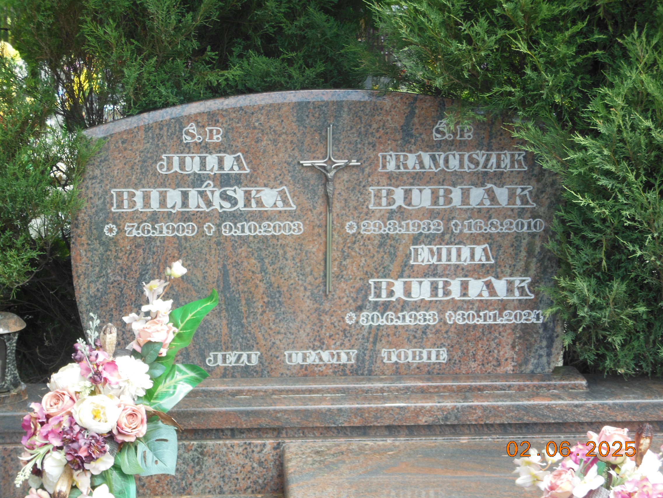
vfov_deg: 19.4
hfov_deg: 25.7
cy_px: 249
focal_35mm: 76
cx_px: 332
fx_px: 1456
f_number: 4.4
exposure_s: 1/160
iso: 125
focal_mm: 13.6
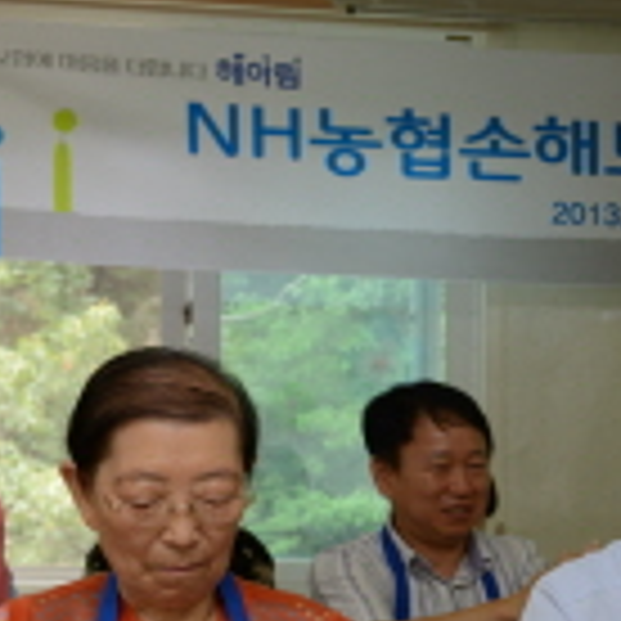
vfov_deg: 14.7
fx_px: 2375
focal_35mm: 117
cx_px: 806
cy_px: 621
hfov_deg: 14.3
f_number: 6.3
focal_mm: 45
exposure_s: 1/60
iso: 800
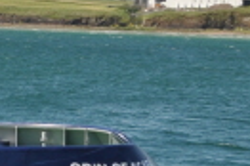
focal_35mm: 201
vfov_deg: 6.7
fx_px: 1394
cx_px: -462
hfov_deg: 8.7
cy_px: -81
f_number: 10
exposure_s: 1/400
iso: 250
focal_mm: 22
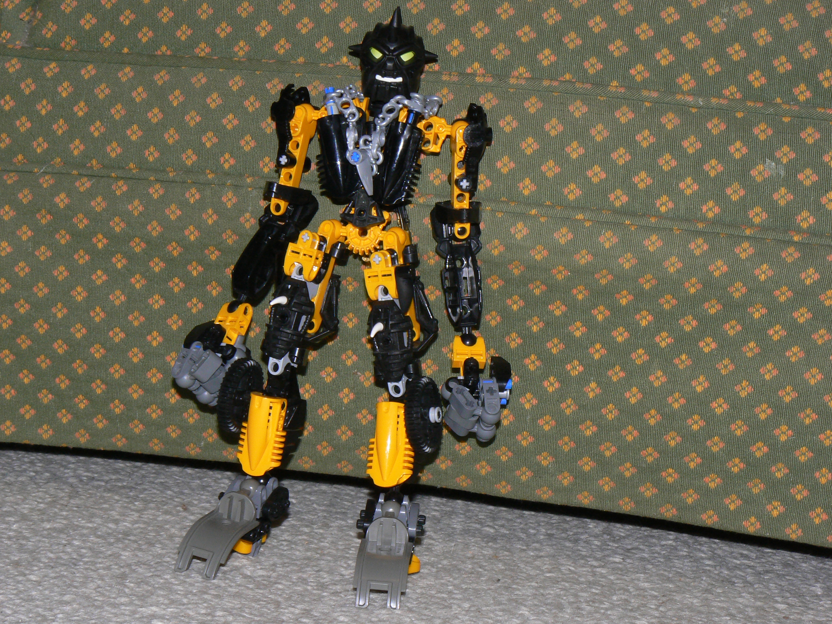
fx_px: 1899
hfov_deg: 24.7
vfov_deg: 18.7
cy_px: 312
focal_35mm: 79
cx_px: 416
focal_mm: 13.1
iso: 100
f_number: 8
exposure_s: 1/30
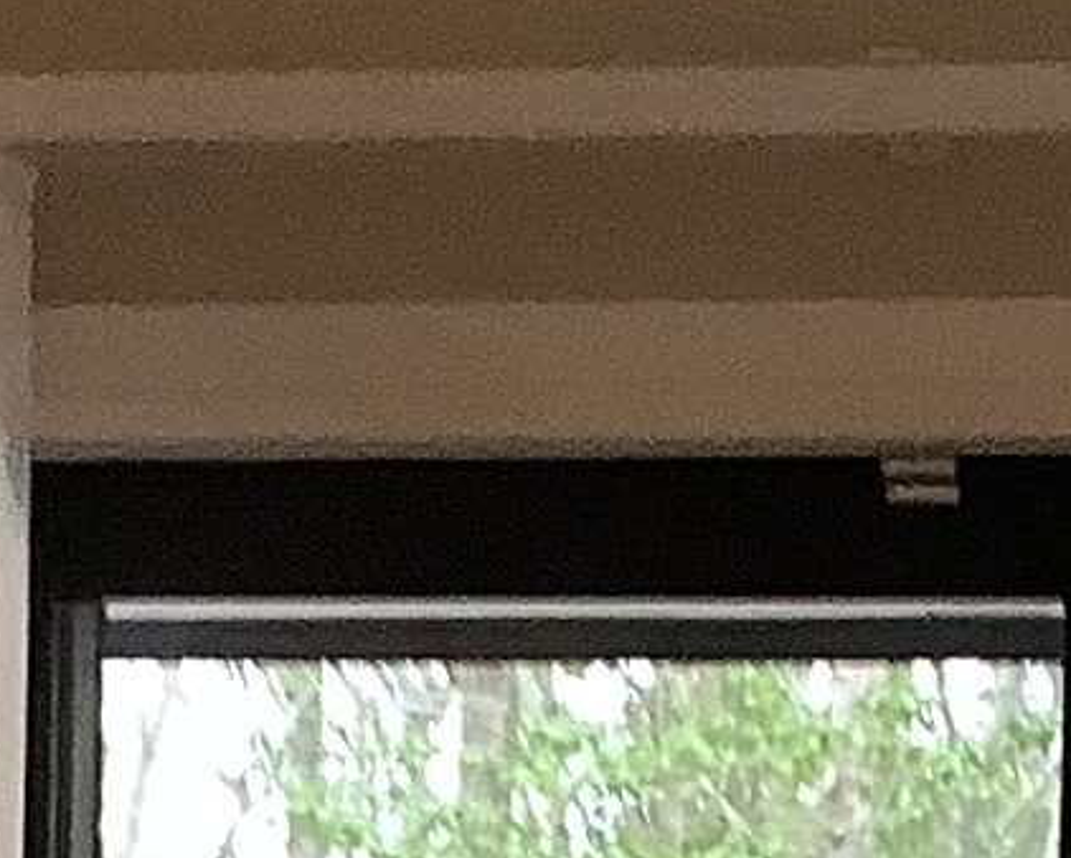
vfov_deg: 6.5
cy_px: 1574
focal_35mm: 234
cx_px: 1015
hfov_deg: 8.2
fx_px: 7421
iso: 80
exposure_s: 1/60
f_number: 2.4
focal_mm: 3.3
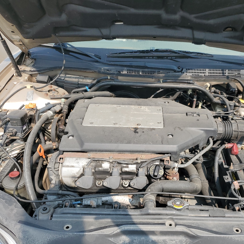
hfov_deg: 48.9
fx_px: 263
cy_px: 128
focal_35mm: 33
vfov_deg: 49.7
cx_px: 162
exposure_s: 1/1429
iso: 50
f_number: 1.5
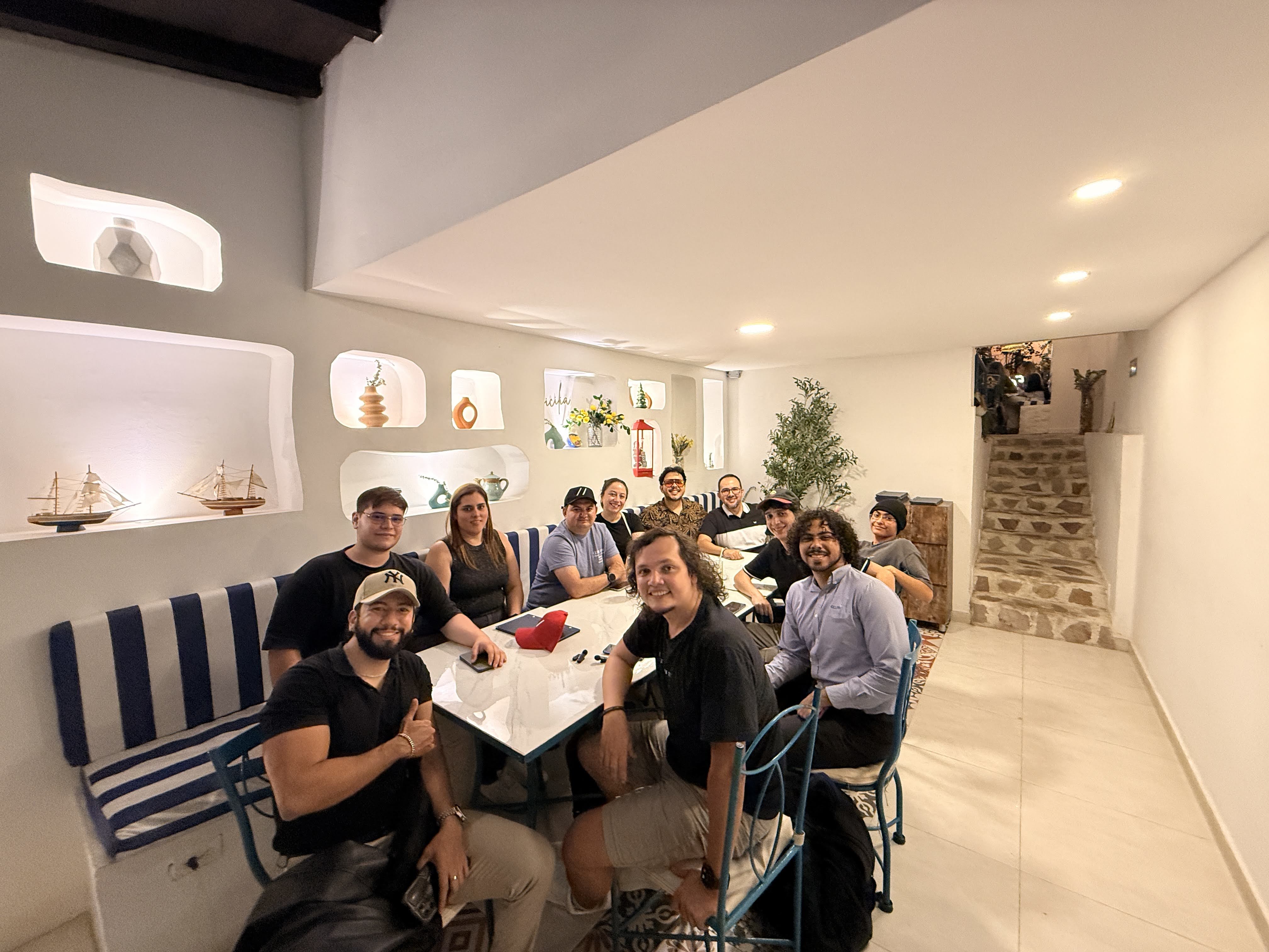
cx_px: 634
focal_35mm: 14
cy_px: 476
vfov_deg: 85.7
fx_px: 513
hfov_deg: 102.1
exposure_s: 1/60
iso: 400
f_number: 2.2
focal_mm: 2.22
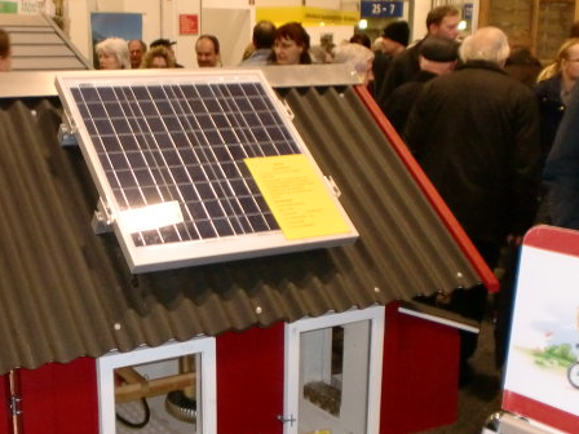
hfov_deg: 37.6
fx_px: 836
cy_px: 288
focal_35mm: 50
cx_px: 178
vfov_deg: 28.9
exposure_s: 1/25
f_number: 3.1
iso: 400
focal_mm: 6.3
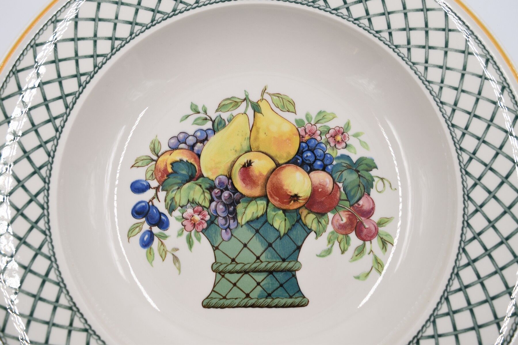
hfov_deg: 49.6
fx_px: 561
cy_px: 172
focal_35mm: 39
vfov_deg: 34.2
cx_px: 259
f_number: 5.6
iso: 200
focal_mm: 26
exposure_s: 1/200
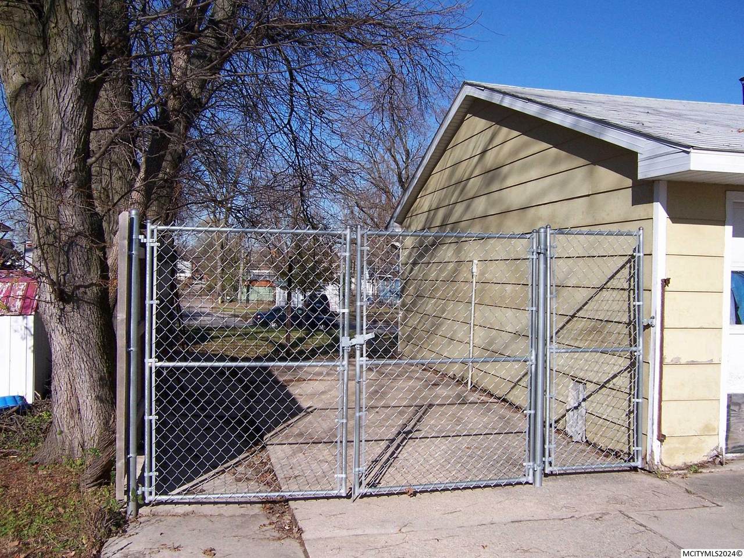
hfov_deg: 55.4
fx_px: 709
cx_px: 372
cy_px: 279
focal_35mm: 33
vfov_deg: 42.9
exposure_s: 1/750
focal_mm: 5.5
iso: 80
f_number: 4
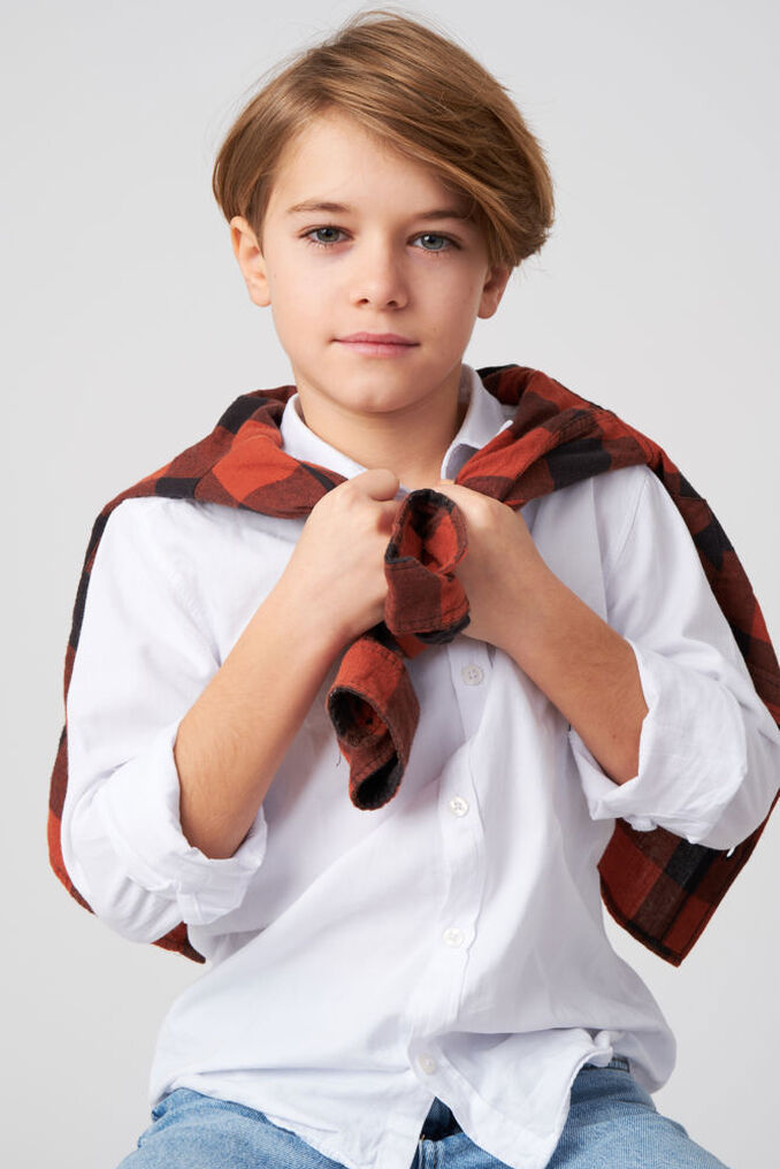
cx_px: 390
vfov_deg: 24.2
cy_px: 584
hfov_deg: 16.3
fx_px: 2728
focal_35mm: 84
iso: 160
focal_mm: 56
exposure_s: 1/160
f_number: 8
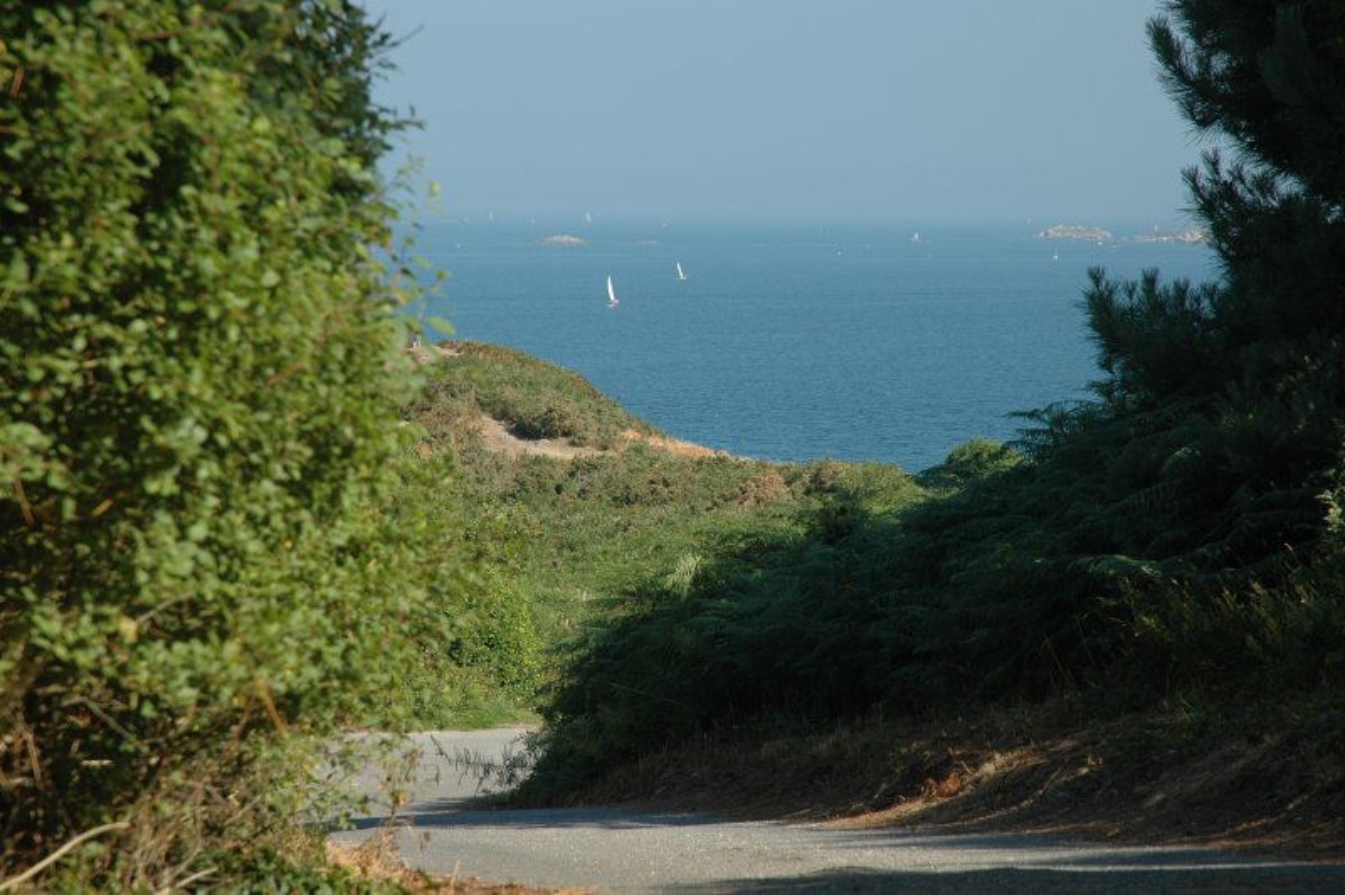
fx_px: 3920
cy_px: 448
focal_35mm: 105
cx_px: 672
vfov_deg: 13.0
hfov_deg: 19.5
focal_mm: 70
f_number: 8
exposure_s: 1/60
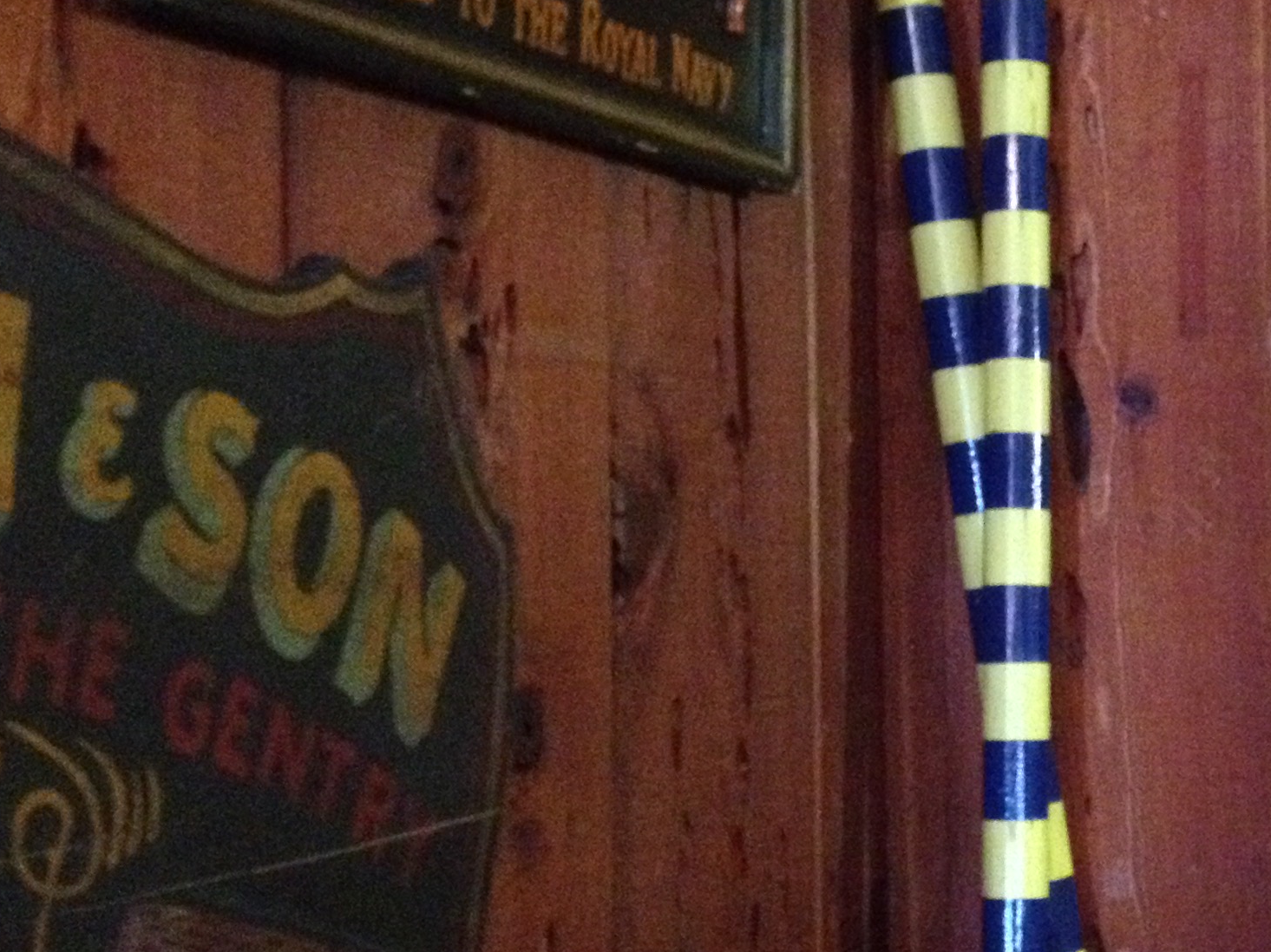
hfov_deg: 23.8
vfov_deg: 18.9
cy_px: 440
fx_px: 2863
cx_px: 1306
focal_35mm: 78
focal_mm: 4.28
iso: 800
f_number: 2.4
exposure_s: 1/15
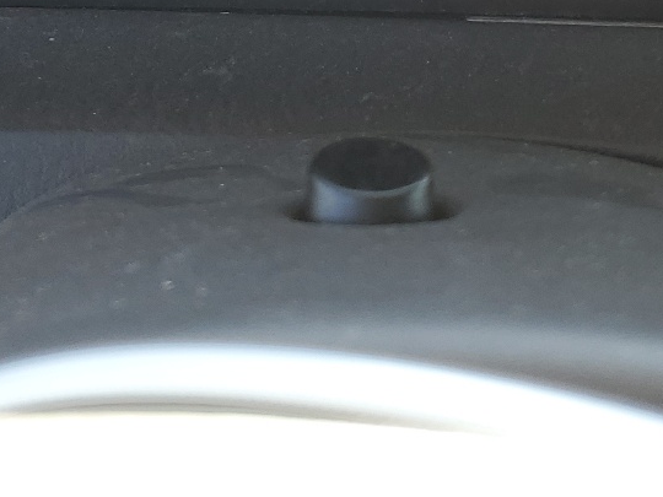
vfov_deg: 17.8
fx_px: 1475
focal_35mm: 77
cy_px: -171
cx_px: 345
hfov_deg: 25.3
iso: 50
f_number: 1.5
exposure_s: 1/149
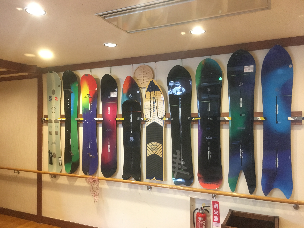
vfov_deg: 48.2
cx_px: 152
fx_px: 255
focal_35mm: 29
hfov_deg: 61.7
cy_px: 114
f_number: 2.2
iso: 200
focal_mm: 4.15
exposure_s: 1/15
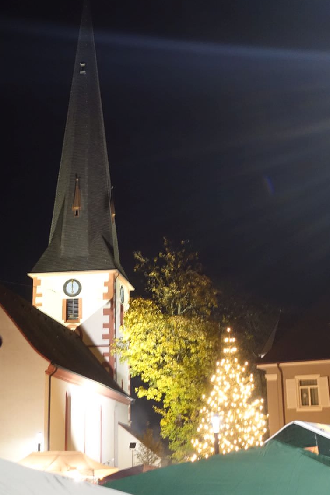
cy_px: 239
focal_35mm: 58
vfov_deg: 34.5
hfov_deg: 23.3
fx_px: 797
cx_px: 111
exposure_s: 1/8
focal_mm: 14.9
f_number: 2.8
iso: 1000
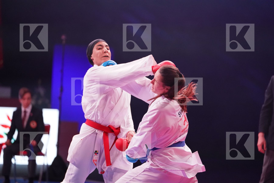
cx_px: 137
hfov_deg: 13.6
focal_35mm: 151
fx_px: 1149
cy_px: 92
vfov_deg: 9.1
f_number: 2.8
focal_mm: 151
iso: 6400
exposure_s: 1/1000
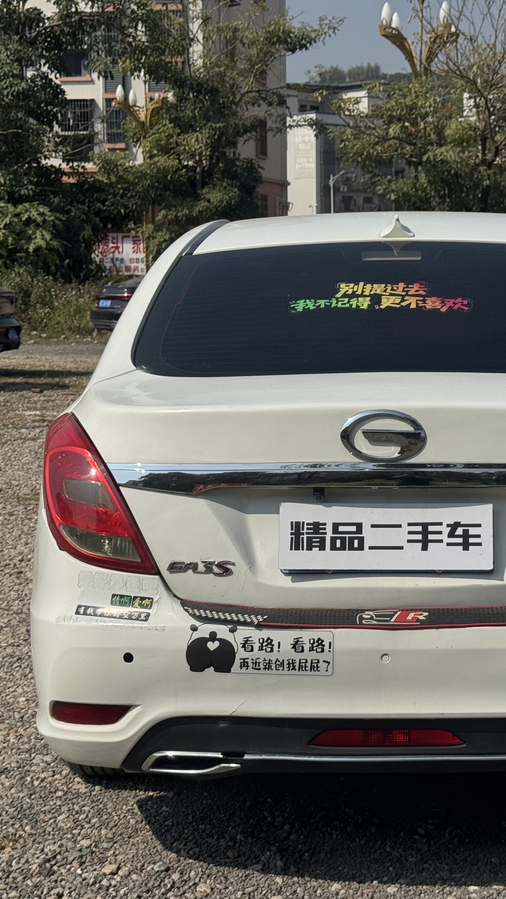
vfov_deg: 30.2
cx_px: 373
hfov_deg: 17.1
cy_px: 451
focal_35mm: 70
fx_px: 1670
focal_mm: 6.76
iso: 64
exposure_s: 1/9009
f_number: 1.78
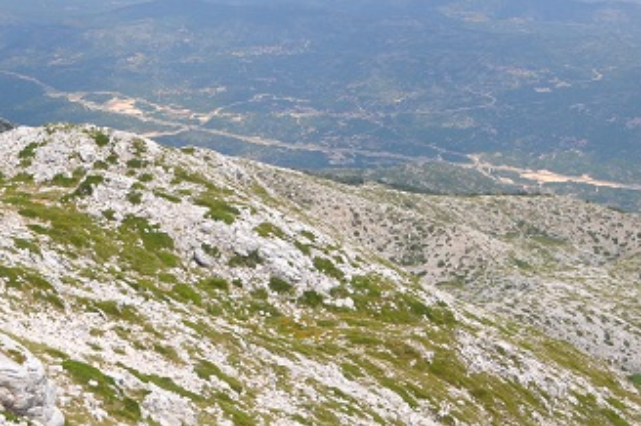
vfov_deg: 25.0
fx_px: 943
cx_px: 154
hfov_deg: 36.6
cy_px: 72
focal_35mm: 53
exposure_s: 1/320
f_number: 9
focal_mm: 18
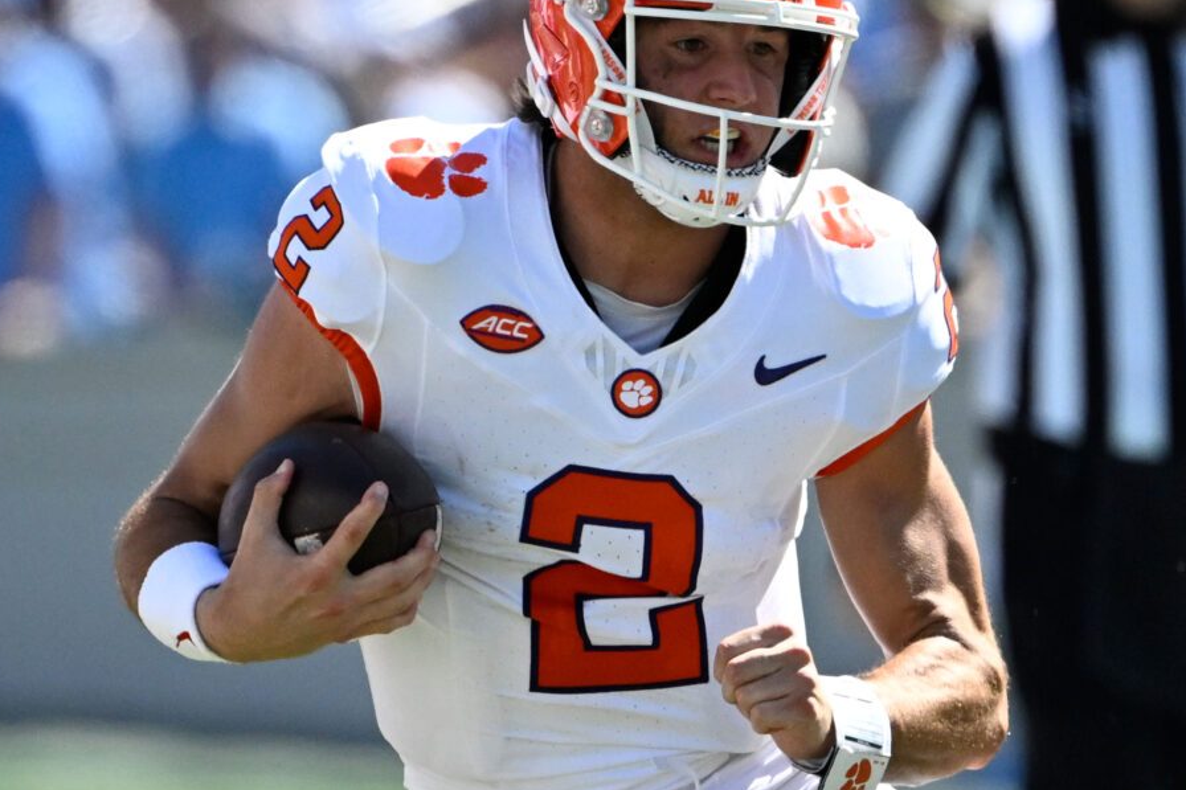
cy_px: 674
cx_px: 995
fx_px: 37646
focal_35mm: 1143
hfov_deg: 1.8
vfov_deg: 1.2
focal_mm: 400
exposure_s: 1/8000
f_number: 4
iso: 1600
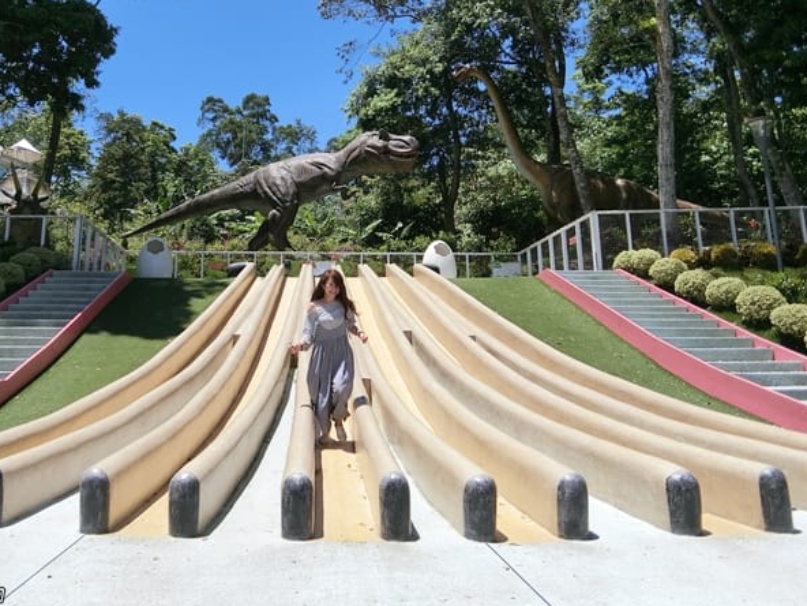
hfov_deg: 66.7
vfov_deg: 52.7
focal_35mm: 26
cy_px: 243
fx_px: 606
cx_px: 322
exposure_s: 1/1600
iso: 80
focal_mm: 4.58
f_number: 2.8
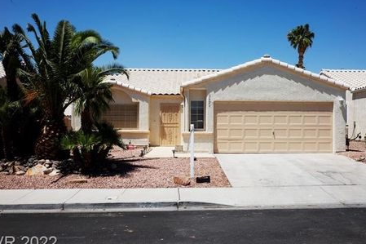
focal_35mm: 39
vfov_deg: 34.2
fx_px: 396
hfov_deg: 49.6
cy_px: 119
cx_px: 184
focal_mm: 35
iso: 80
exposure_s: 1/125
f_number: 20
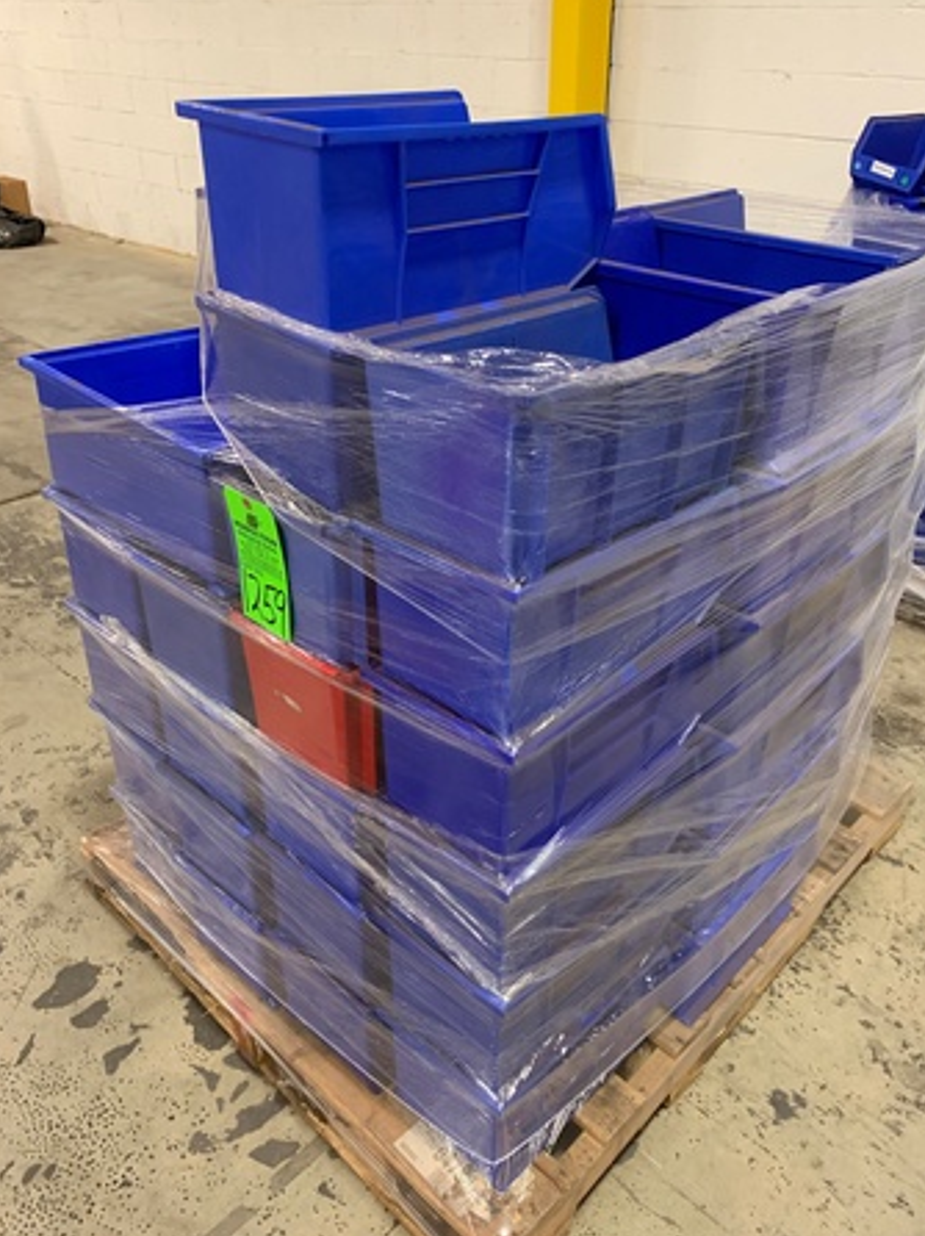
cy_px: 601
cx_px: 493
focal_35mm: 28
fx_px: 999
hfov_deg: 49.7
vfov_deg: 63.5
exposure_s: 1/60
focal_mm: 4.25
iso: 320
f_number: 1.8
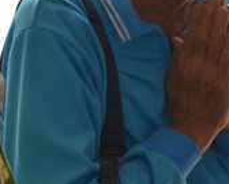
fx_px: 2953
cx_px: 174
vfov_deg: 3.6
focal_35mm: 435
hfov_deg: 4.4
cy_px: 33
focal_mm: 120
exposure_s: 1/320
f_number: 4.5
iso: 400
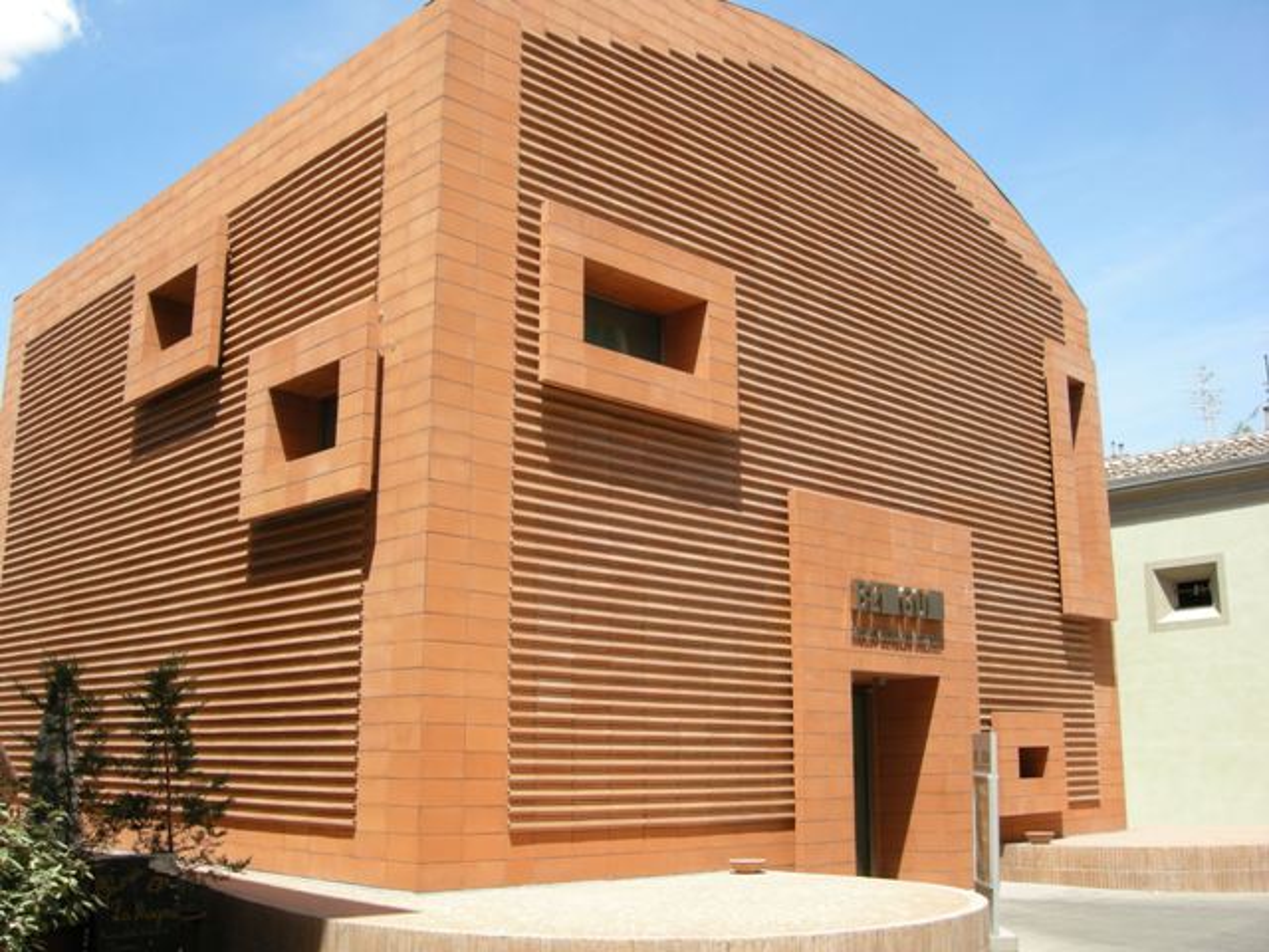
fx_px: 1320
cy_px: 476
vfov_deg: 39.7
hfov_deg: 51.4
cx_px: 634
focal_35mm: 36
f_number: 4.8
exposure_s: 1/194
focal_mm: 7.5
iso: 64
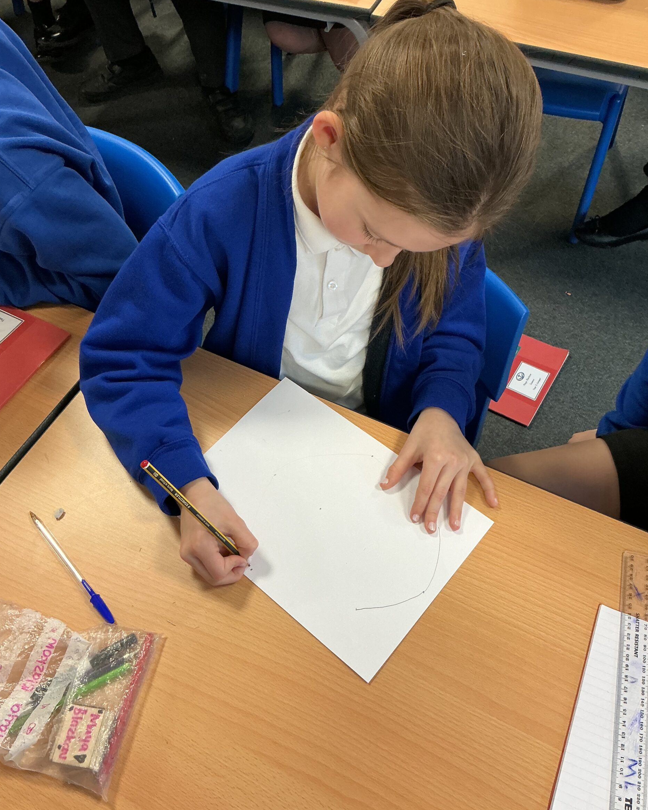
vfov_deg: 57.2
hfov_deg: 47.1
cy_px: 397
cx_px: 317
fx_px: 743
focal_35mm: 31
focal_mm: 3
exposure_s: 1/60
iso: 100
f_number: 1.8
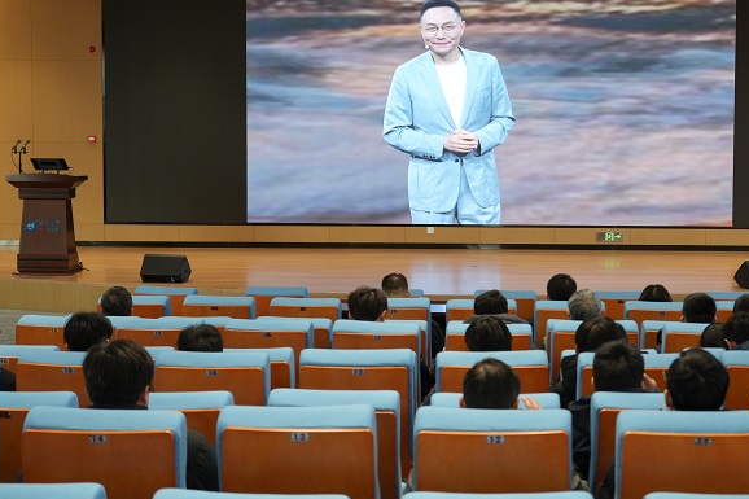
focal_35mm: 83
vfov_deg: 16.4
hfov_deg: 24.3
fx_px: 1726
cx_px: 508
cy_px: 200
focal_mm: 60
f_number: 5.6
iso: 1250
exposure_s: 1/100
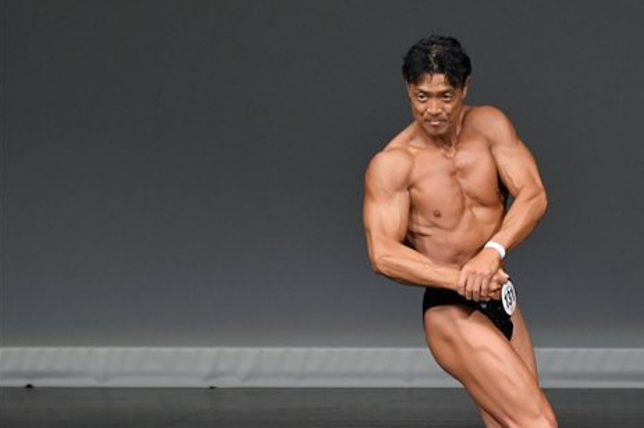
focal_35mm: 578
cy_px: 286
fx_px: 10332
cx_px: 538
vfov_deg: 2.4
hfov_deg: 3.6
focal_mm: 230
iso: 4000
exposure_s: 1/400
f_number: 5.6
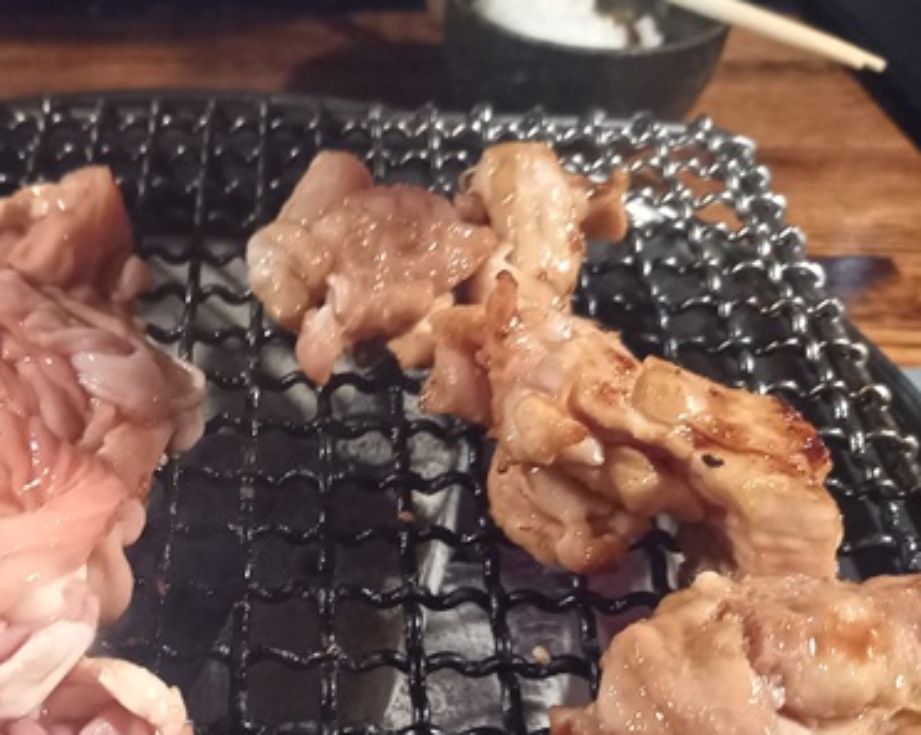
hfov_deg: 42.3
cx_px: 213
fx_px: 1144
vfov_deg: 34.7
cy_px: 567
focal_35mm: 42
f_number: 1.8
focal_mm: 4.65
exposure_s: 1/20
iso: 800
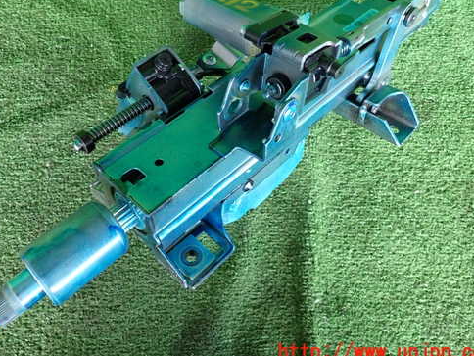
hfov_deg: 58.1
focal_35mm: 31
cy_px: 144
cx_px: 206
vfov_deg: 45.2
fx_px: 424
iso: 640
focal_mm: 4.5
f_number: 2
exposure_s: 1/125
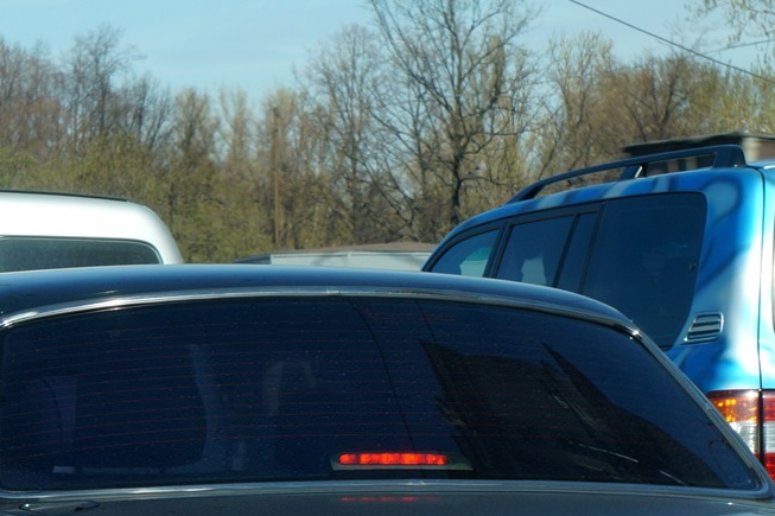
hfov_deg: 10.7
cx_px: 275
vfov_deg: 7.1
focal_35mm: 193
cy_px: 527
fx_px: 4154
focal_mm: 56
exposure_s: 1/100
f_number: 11
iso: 100
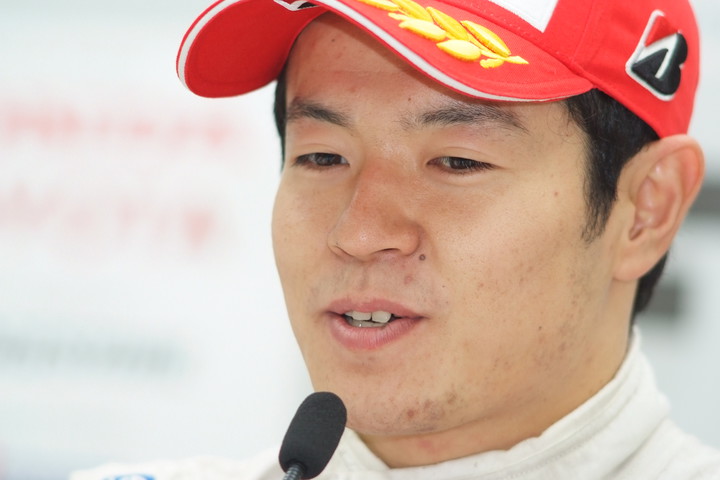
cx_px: 360
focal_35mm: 270
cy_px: 240
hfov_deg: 7.6
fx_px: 5400
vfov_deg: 5.1
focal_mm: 180
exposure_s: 1/250
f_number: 2.8
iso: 800
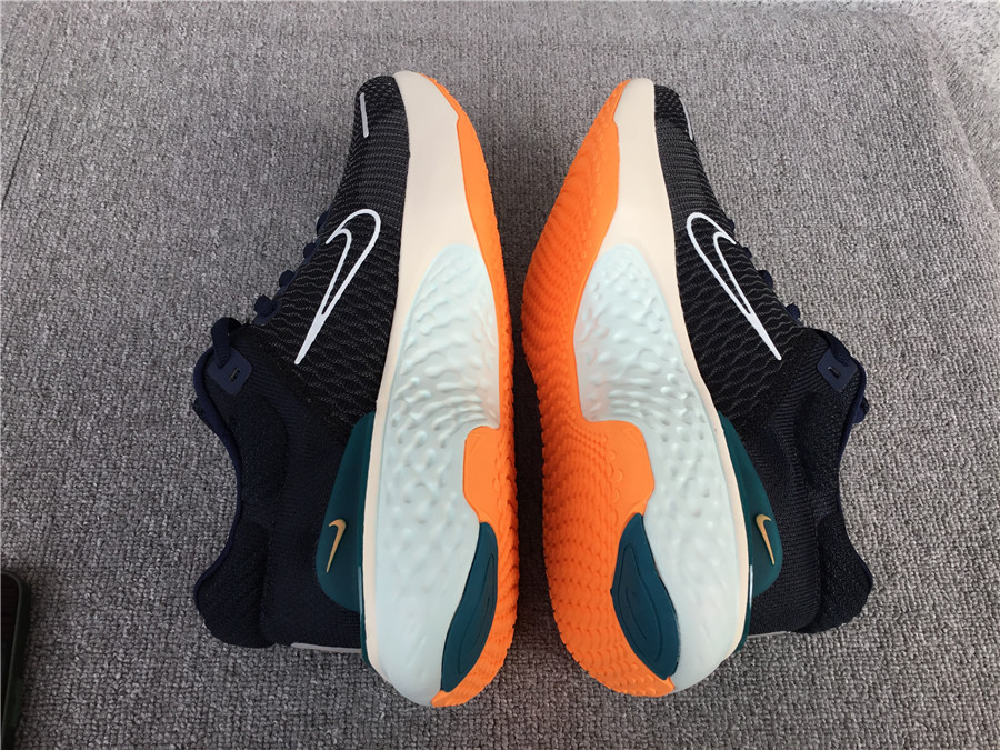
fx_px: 896
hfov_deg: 58.4
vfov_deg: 45.4
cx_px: 500
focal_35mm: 31
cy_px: 375
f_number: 2.4
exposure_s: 1/321
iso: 25
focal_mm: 3.3
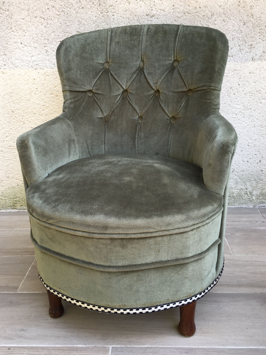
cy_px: 174
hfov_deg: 42.9
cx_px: 128
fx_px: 338
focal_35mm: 33
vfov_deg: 55.3
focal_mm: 4.15
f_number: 2.2
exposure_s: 1/100
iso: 32
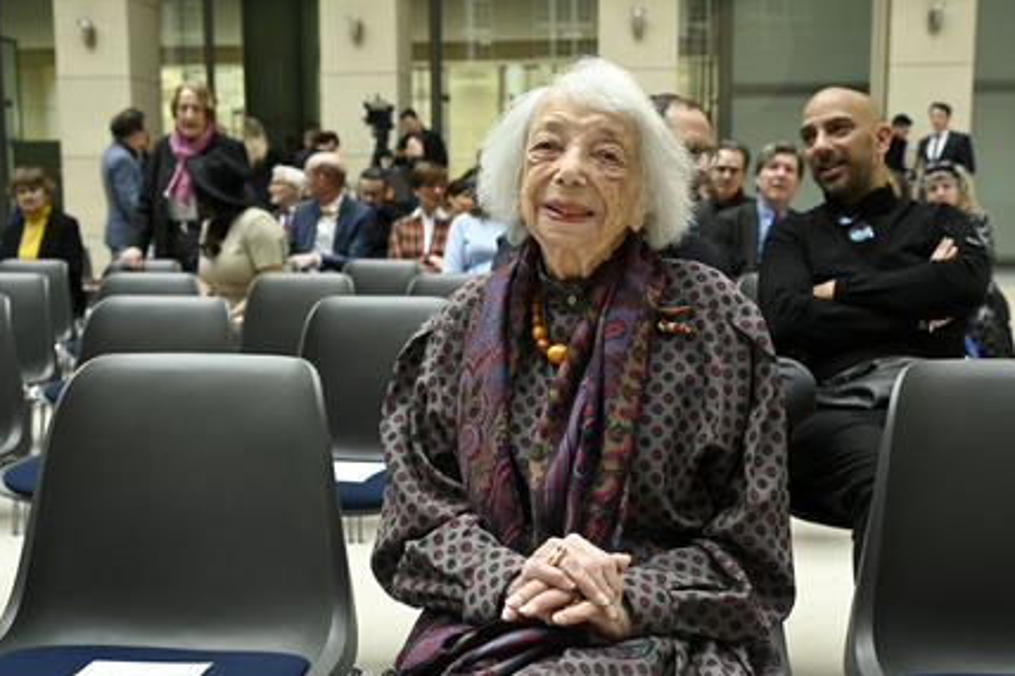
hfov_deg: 49.6
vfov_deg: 34.2
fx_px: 1099
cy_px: 353
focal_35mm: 39
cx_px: 513
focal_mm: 37
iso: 4000
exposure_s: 1/800
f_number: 5
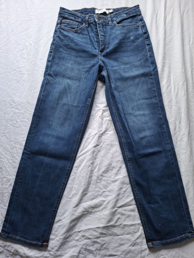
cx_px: 97
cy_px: 129
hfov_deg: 58.9
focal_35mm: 23
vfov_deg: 73.9
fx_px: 172
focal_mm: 5.54
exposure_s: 1/100
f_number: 1.8
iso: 100
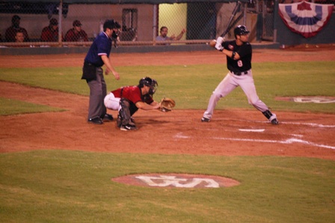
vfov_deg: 5.0
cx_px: 168
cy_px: 112
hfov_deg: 7.4
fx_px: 2576
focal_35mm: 277
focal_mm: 185
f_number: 5.6
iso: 1600
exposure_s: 1/60
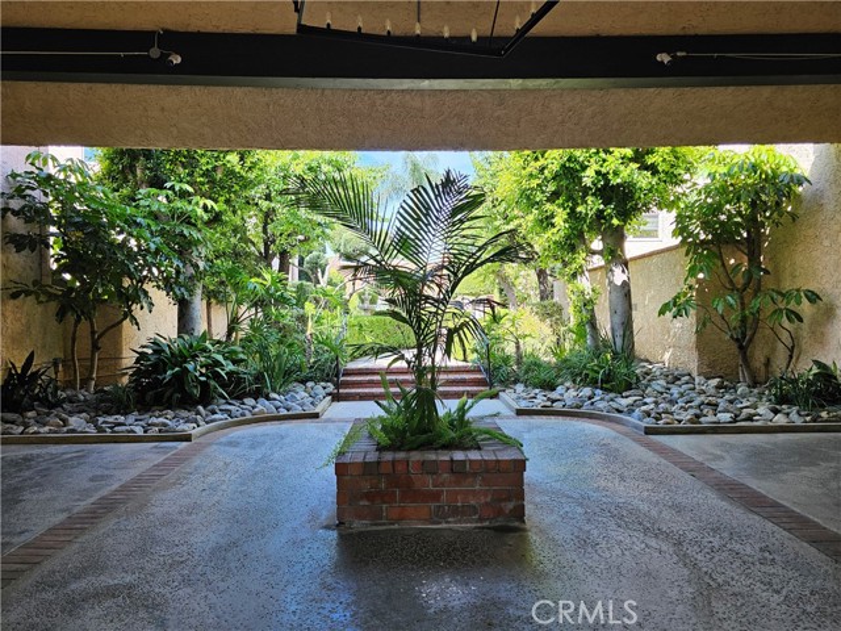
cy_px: 316
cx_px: 420
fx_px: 559
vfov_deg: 58.9
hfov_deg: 73.9
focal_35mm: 23
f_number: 1.7
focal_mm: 6.3
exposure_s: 1/180
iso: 50
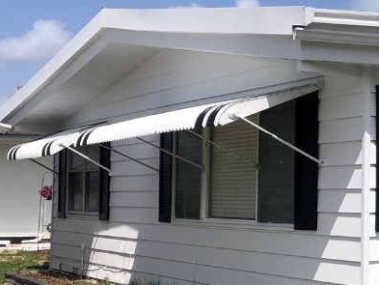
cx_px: 461
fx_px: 799
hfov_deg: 24.1
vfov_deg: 20.2
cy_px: 171
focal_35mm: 73
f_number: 1.8
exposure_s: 1/3003
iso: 20
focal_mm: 3.99
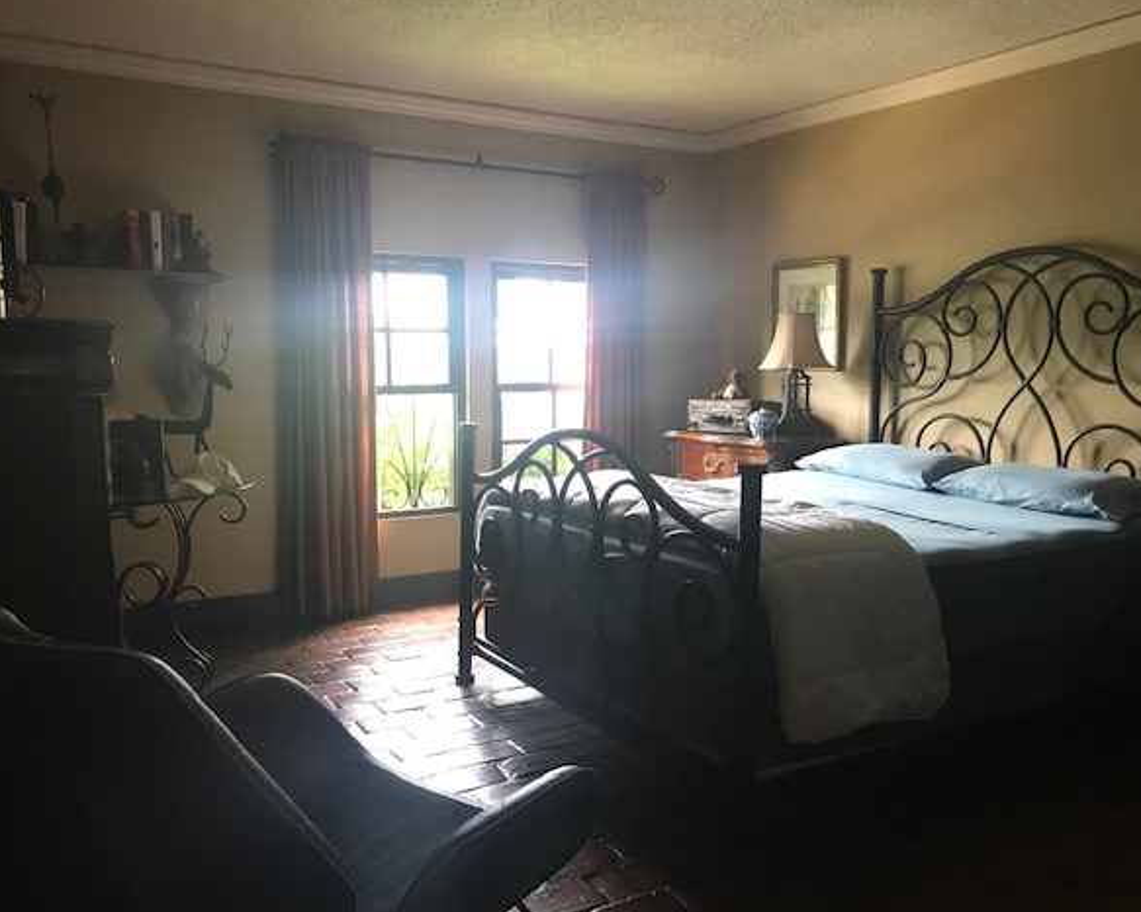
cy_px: 458
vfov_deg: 48.5
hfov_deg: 58.8
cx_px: 577
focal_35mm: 30
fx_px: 1013
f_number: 1.8
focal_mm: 3.99
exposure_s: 1/15
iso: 80
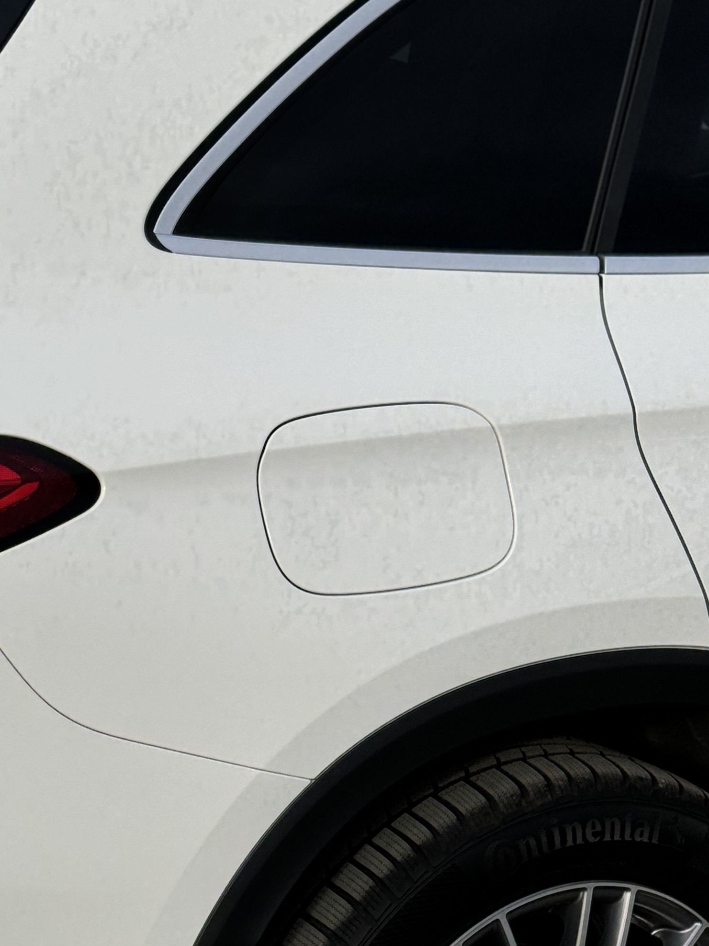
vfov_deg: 19.9
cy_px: 661
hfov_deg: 14.9
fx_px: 2677
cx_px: 68
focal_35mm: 98
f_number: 1.78
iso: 64
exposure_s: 1/4608
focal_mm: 6.76
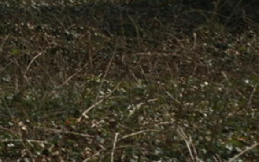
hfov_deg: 7.1
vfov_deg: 4.4
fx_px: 2083
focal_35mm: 295
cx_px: 0
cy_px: -54
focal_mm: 70
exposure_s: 1/2000
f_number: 6.3
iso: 400
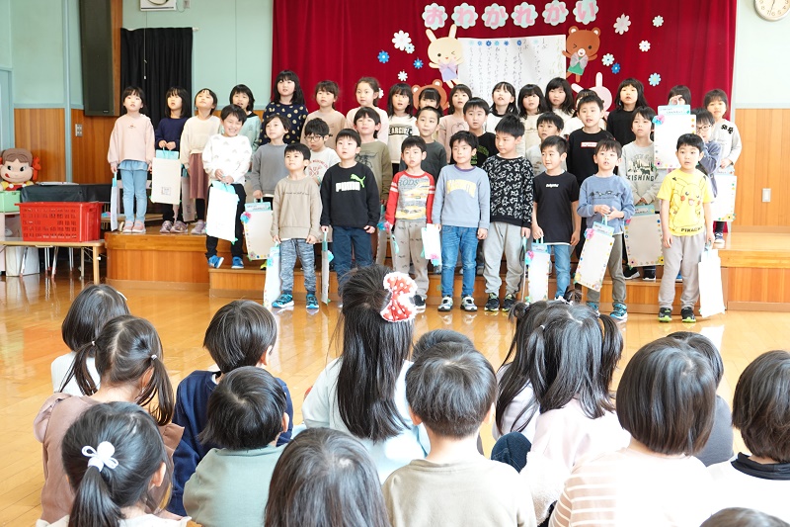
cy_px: 264
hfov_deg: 42.8
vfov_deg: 29.2
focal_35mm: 46
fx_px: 1009
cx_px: 395
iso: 400
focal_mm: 16.92
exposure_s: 1/50
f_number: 3.2
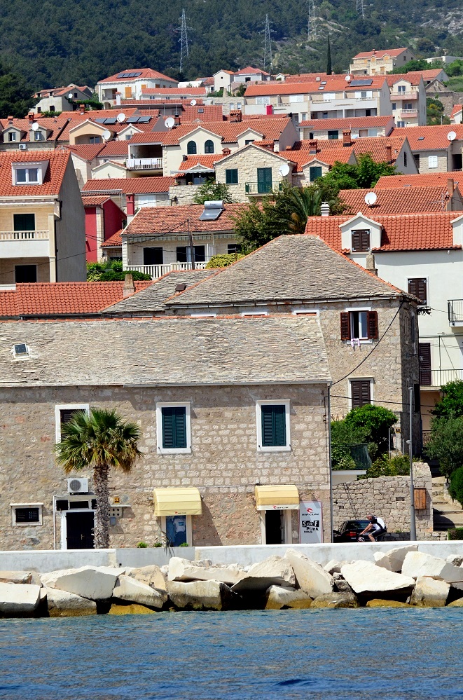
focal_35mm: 218
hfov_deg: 6.3
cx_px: 232
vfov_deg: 9.5
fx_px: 4218
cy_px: 350
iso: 1100
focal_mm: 145
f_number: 6.3
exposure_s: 1/8000
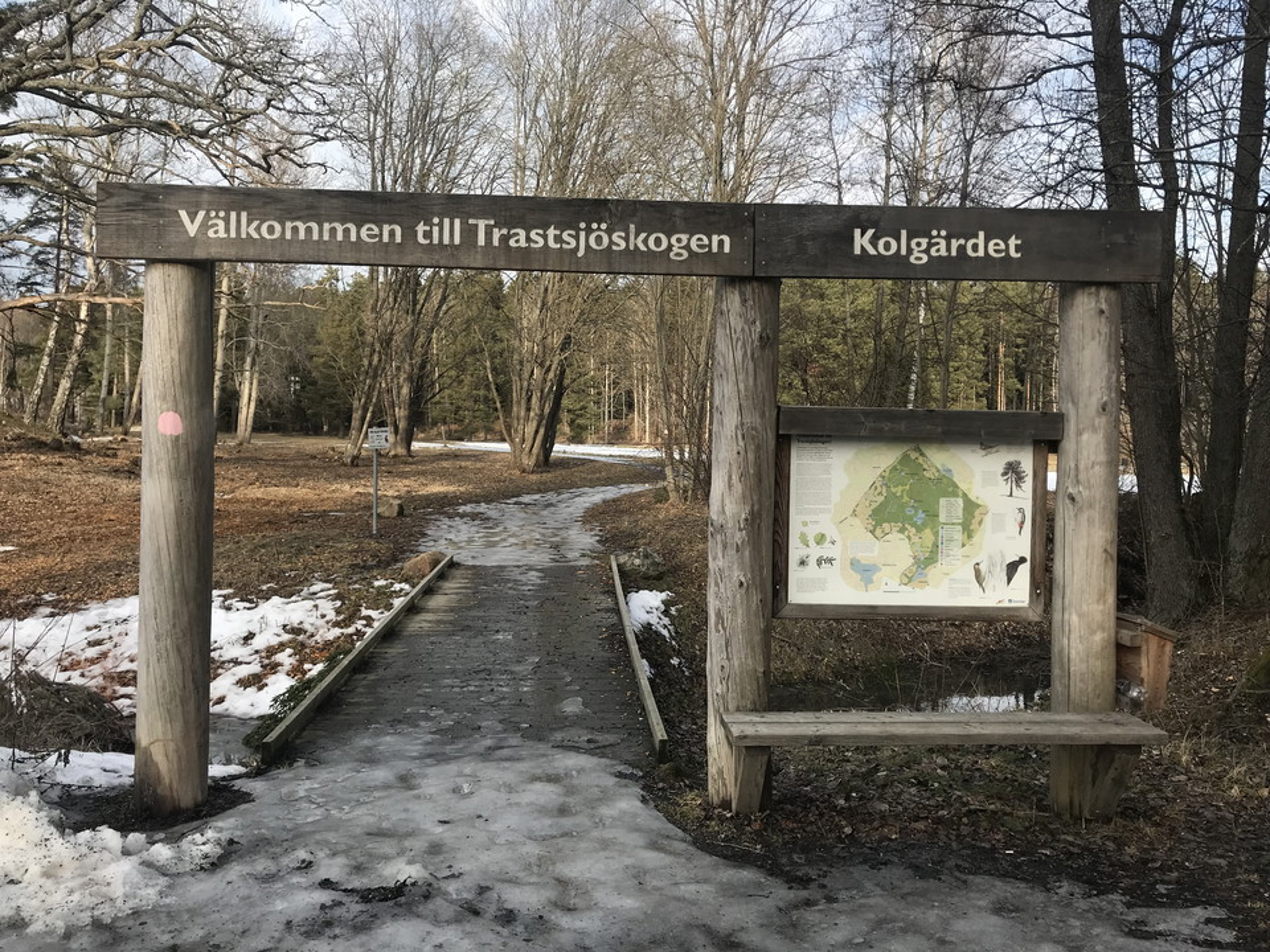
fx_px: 1027
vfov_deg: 49.7
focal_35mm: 28
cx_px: 635
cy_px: 476
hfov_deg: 63.4
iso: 20
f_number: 1.8
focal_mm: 3.99
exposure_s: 1/651
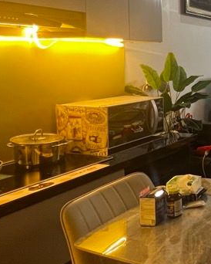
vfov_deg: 46.3
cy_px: 68
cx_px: 333
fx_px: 296
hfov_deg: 25.9
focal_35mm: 38
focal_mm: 1.57
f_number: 1.8
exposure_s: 1/50
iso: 160
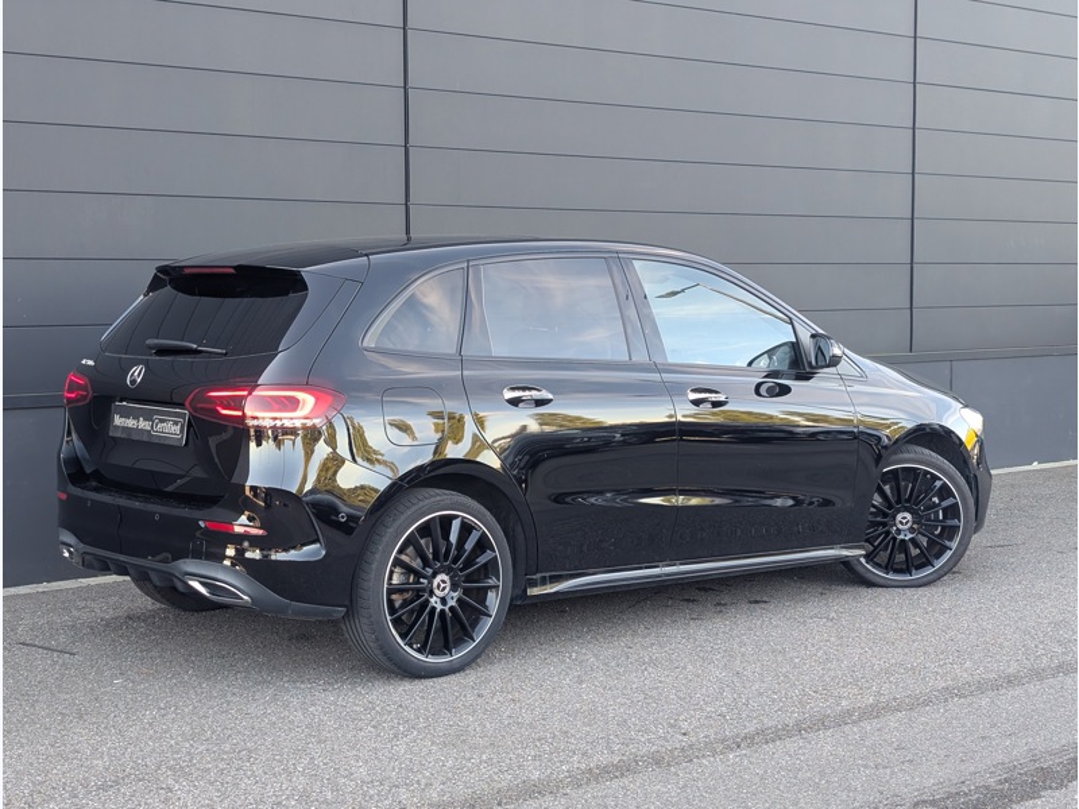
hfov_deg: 38.9
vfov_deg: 29.7
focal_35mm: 49
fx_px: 1527
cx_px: 540
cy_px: 404
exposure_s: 1/171
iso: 88
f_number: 1.68
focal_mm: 6.9
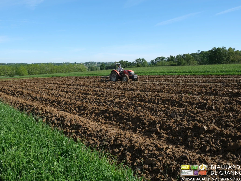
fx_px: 209
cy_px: 90
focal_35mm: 30
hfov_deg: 59.9
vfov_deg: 46.8
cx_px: 110
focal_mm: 18
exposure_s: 1/180
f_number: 11
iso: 320
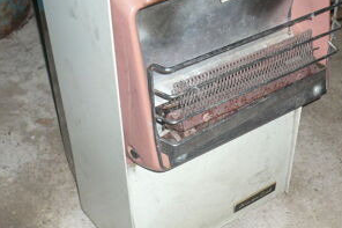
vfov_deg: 22.9
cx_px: 184
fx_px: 560
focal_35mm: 59
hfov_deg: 33.9
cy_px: 94
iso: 160
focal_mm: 5.8
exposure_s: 1/30
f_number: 2.8
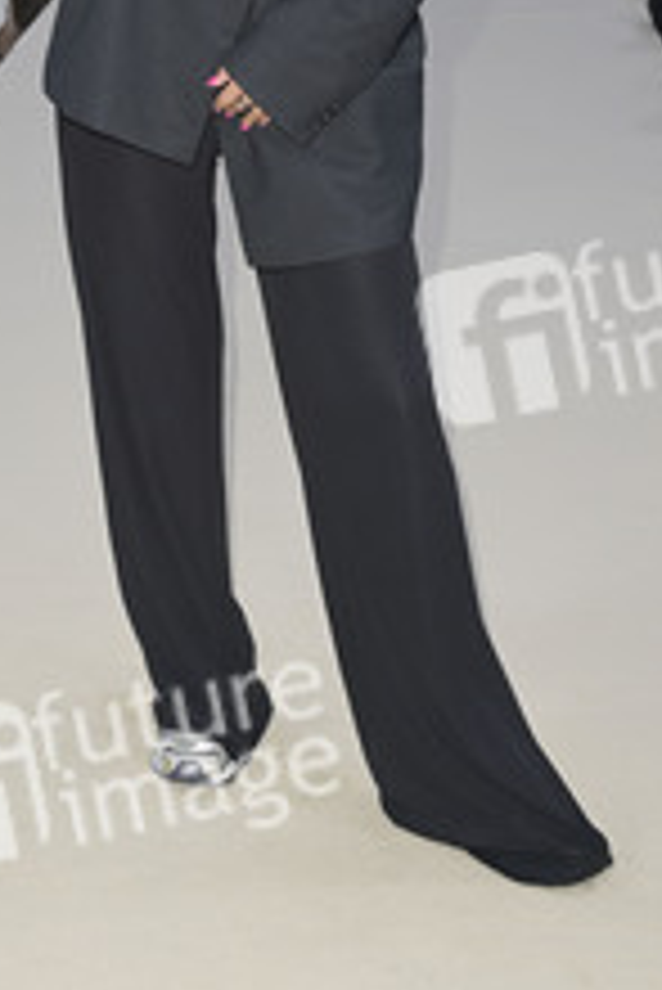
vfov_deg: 24.6
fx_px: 2203
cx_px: 239
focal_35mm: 80
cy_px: 94
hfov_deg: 17.1
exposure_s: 1/250
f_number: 7.1
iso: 500
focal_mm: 44
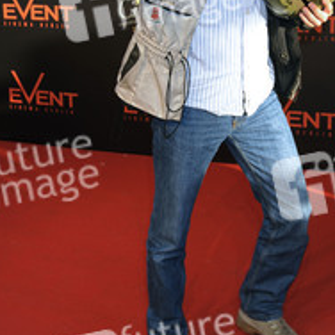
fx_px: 832
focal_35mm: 76
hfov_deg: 22.7
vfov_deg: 22.6
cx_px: 201
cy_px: 89
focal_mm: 42
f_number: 5.6
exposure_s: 1/160
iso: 400
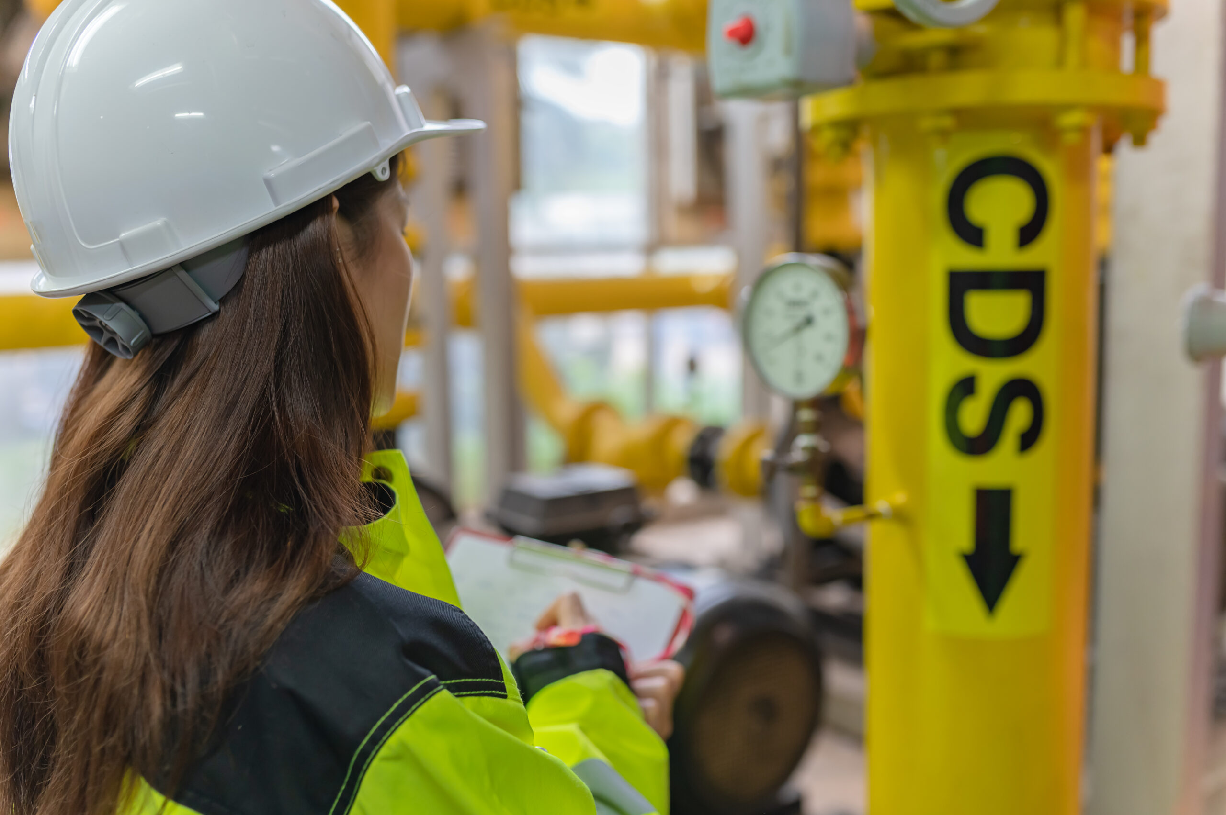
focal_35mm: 35
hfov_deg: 54.5
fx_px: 1191
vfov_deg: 37.8
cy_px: 408
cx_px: 613
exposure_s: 1/125
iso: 500
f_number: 2.8
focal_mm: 35
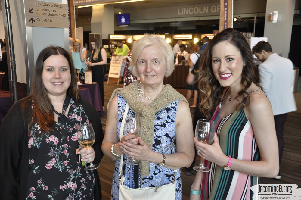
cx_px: 150
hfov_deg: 51.3
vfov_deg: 35.4
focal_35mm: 38
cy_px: 100
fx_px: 313
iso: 400
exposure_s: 1/20
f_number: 5
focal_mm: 25
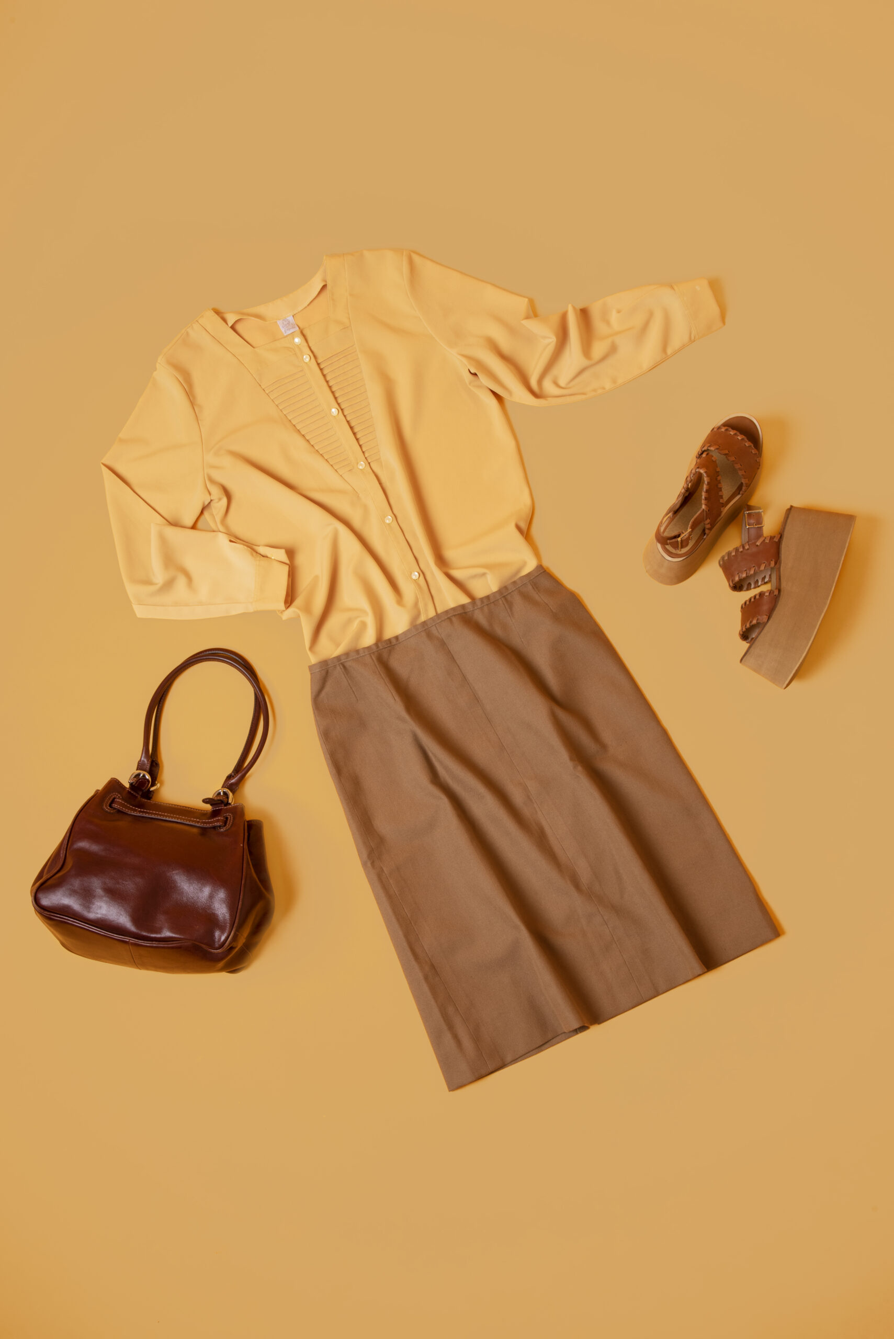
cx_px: 447
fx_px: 1637
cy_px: 670
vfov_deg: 44.5
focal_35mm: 44
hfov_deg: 30.5
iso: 200
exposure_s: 1/125
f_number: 13
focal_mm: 44
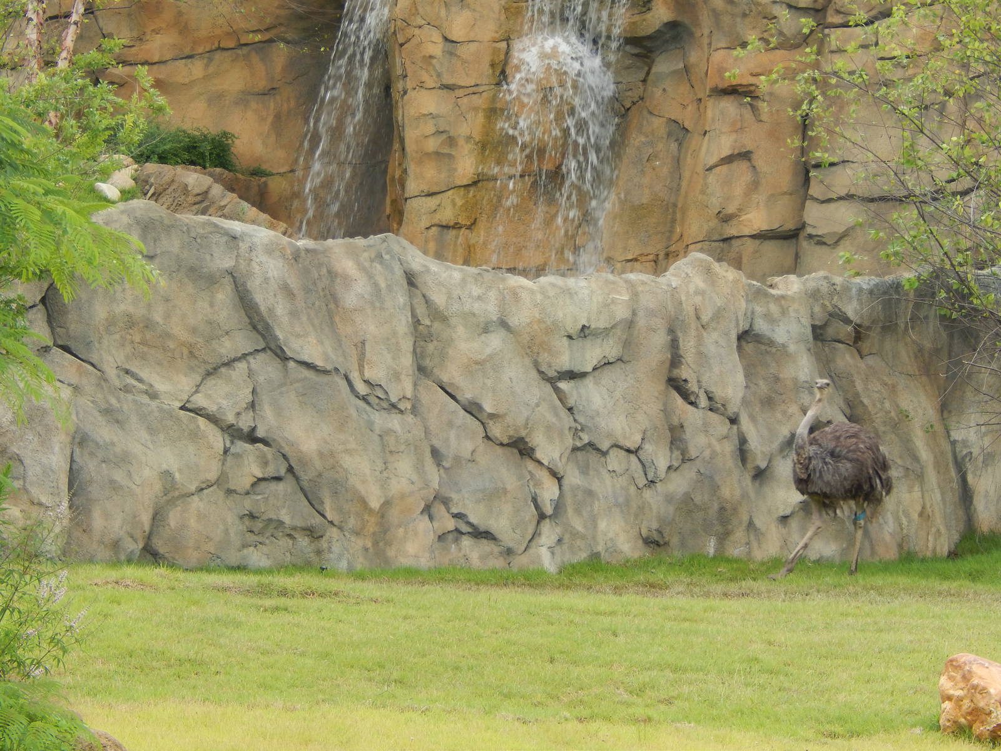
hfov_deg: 7.0
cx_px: 500
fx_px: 8155
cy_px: 376
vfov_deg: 5.3
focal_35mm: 282
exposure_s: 1/100
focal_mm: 50.1
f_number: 5.7
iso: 125
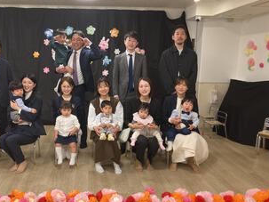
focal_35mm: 37
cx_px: 100
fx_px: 287
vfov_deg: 38.6
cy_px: 112
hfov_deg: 49.6
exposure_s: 1/50
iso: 100
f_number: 1.8
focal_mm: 3.99
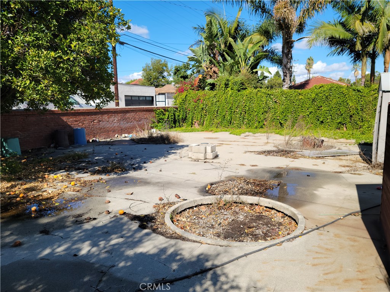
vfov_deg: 49.7
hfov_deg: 63.4
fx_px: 315
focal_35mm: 28
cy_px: 146
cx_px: 195
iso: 25
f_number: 2
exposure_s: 1/705
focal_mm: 5.9
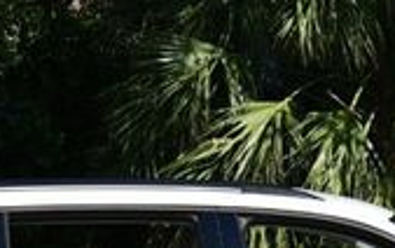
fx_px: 3114
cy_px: 218
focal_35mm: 289
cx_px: 248
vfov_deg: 4.6
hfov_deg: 7.3
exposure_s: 1/320
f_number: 8
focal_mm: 50
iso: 100
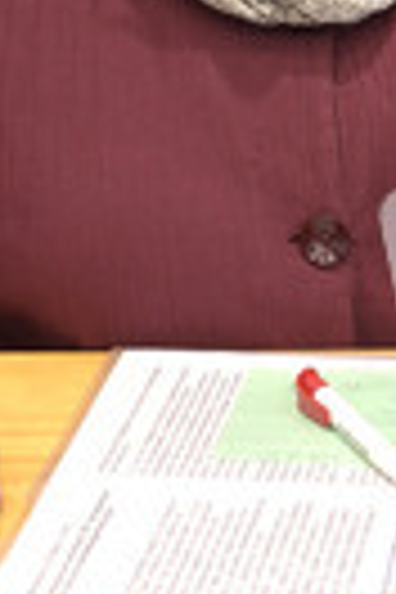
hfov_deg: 9.1
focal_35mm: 151
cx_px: 202
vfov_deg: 13.4
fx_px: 2491
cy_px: 9
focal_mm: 50
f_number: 5
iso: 4000
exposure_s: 1/500
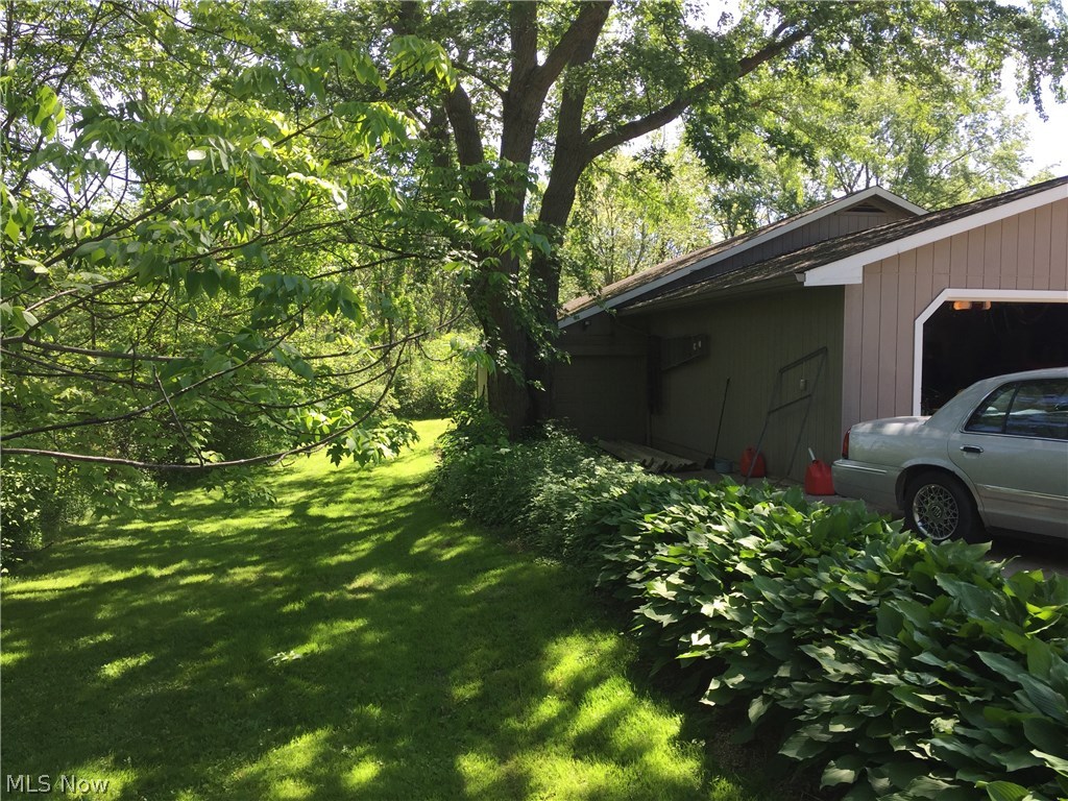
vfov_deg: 48.2
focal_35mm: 29
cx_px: 534
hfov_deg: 61.7
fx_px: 895
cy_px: 400
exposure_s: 1/395
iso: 32
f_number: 2.2
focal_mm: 4.15
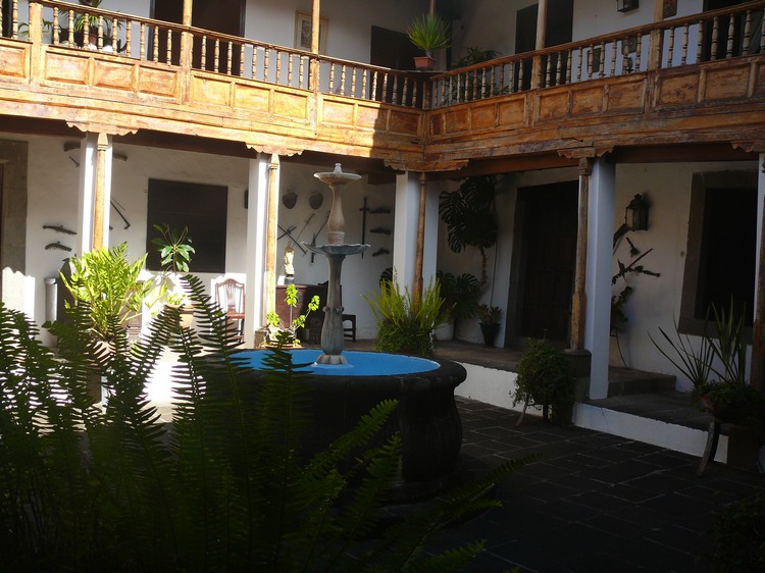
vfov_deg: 40.7
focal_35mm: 35
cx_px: 382
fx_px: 773
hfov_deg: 52.6
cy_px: 286
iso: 100
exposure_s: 1/80
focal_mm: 7.4
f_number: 4
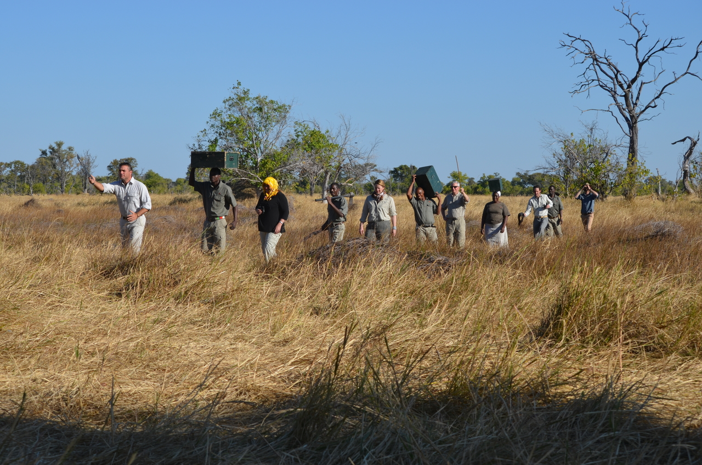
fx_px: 1606
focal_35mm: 82
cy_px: 232
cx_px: 351
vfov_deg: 16.5
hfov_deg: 24.7
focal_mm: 55
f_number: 8
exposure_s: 1/250
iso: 100
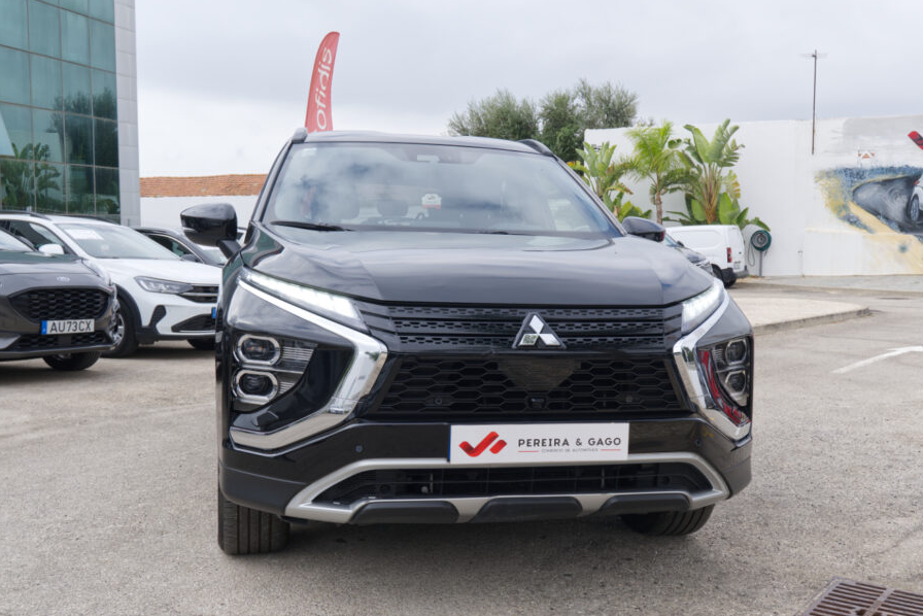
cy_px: 331
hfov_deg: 48.4
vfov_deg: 33.4
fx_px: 1026
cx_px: 500
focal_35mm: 40
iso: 160
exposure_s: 1/125
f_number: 9
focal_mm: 23.5
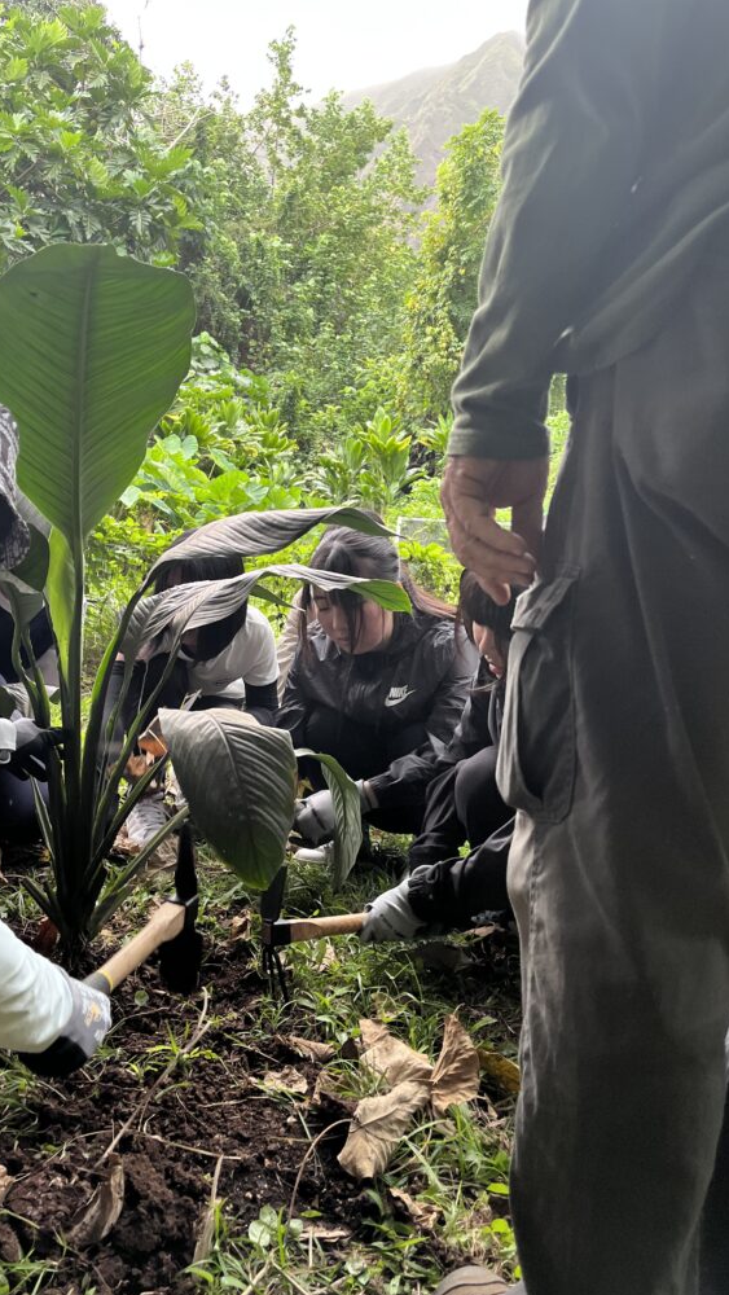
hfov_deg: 39.8
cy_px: 660
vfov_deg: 66.0
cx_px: 258
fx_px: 996
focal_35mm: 29
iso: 125
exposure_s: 1/116
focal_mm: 5.1
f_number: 1.6
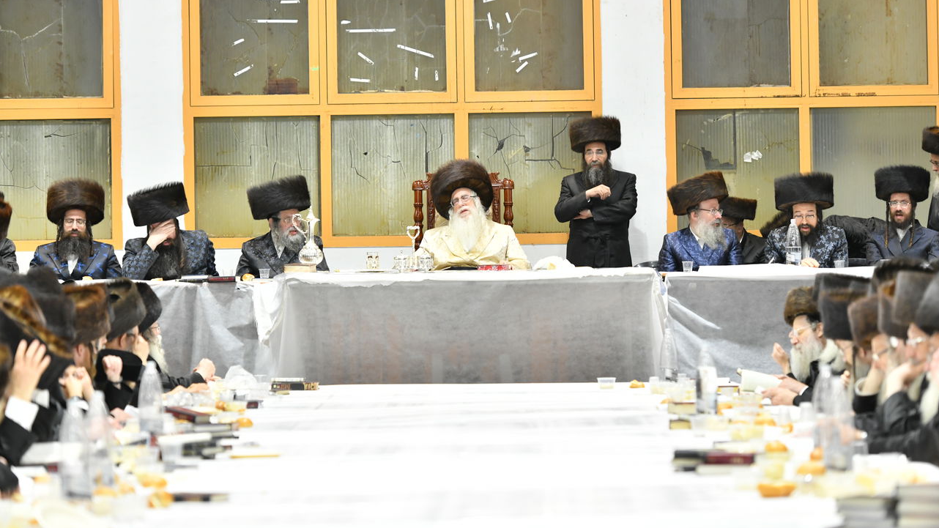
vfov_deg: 8.5
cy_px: 205
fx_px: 3560
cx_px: 454
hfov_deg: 15.0
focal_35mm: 143
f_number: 4
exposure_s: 1/160
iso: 1600
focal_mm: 125
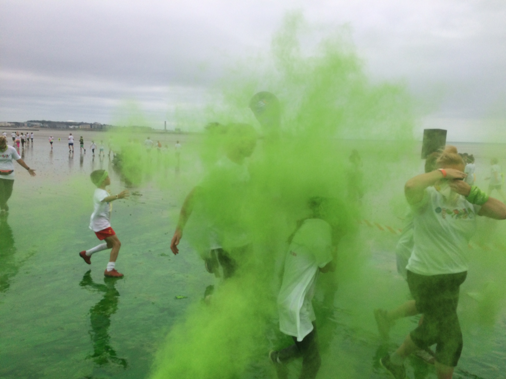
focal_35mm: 29
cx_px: 253
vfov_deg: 48.2
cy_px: 190
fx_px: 424
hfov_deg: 61.7
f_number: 2.2
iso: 32
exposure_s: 1/3165
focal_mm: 4.15
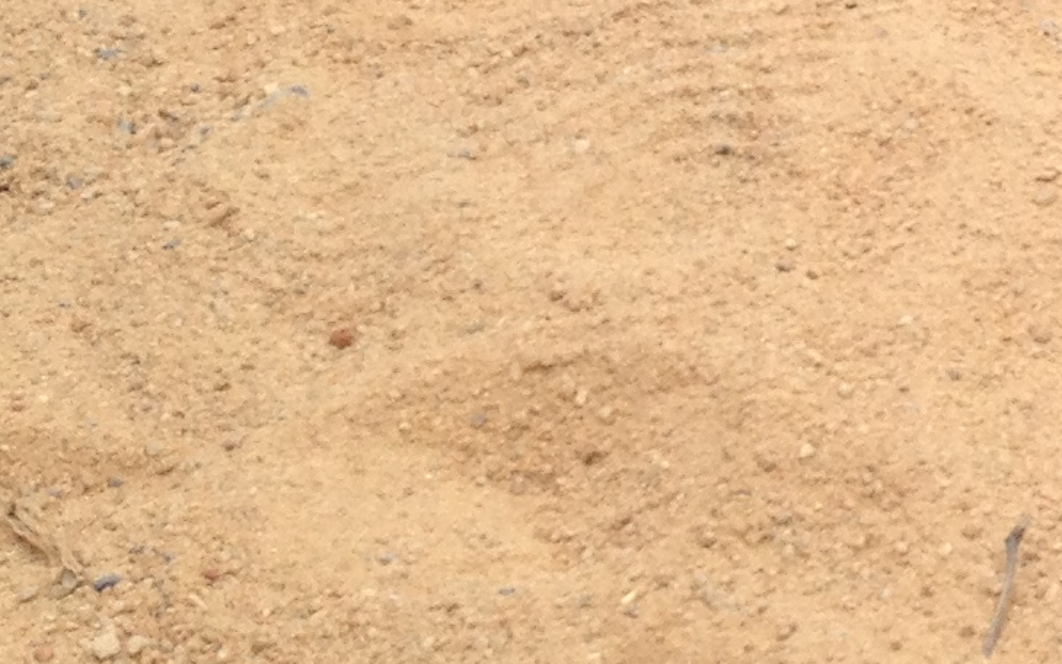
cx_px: 2208
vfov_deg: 7.6
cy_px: -620
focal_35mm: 166
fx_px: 4806
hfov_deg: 11.3
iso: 64
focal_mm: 4.28
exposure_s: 1/1004
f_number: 2.4
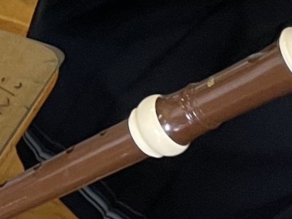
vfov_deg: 8.1
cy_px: -8
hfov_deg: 10.0
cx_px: -299
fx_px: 1544
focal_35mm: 183
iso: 125
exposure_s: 1/61
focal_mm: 4.2
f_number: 1.6
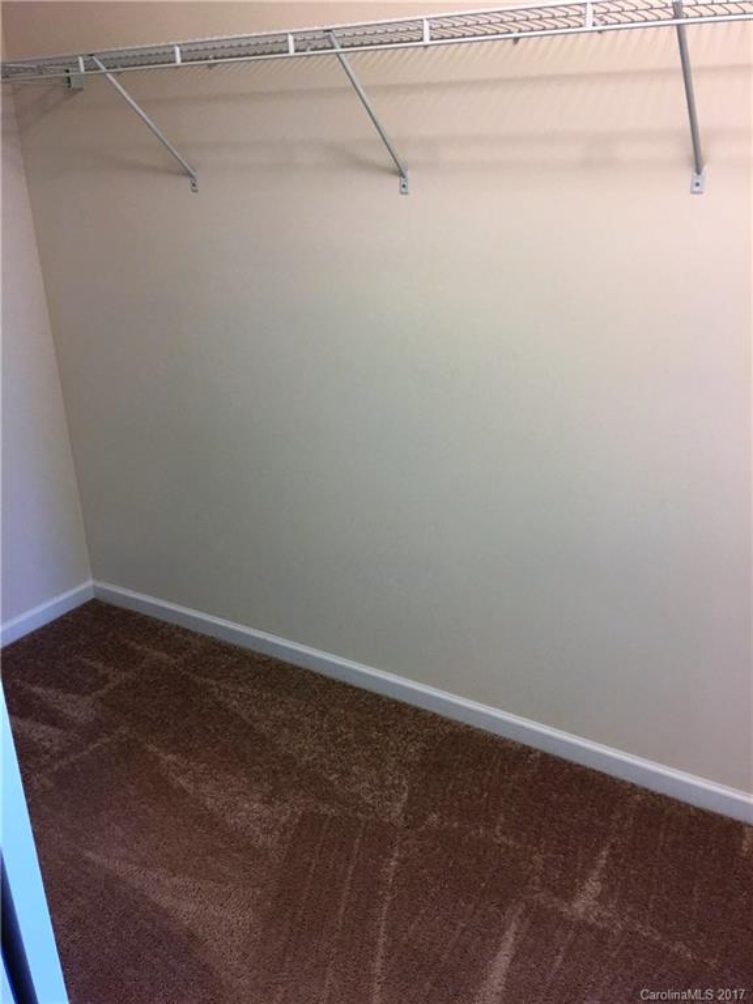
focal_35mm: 29
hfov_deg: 48.2
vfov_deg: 61.7
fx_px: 841
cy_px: 502
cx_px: 376
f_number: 2.2
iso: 64
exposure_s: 1/17
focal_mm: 4.15
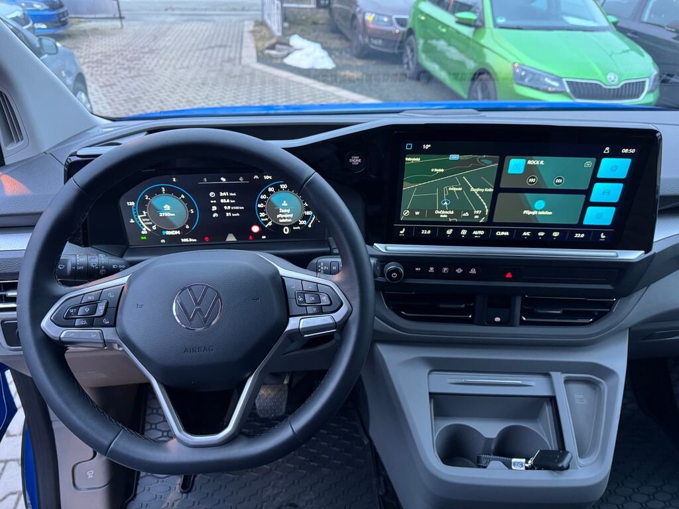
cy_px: 254
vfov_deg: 56.8
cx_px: 340
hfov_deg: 71.6
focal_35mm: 24
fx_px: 471
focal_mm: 6.76
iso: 640
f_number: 1.78
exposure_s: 1/50
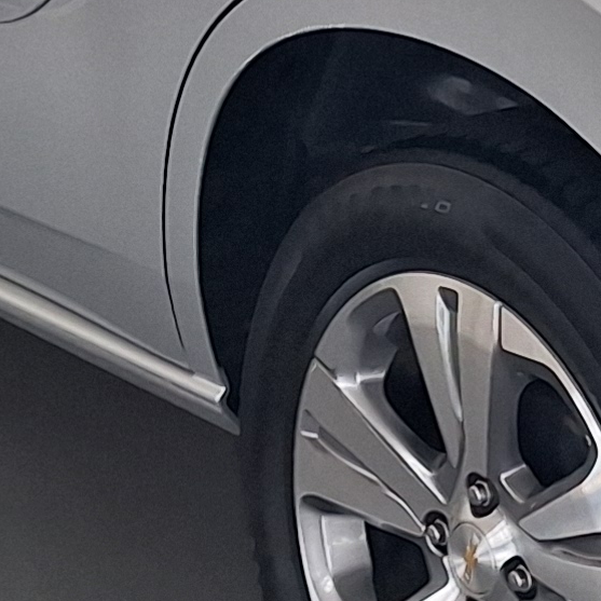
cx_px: 646
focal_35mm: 149
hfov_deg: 11.6
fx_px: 2927
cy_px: -160
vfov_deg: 11.4
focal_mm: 5.54
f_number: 1.8
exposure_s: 1/214
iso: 40
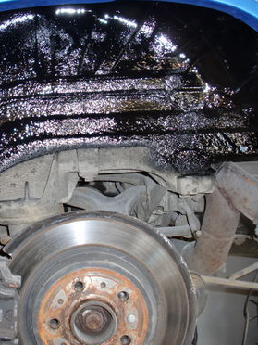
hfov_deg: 23.5
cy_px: 143
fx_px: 616
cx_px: 79
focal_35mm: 62
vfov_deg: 31.1
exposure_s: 1/60
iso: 125
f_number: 2.8
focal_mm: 6.3
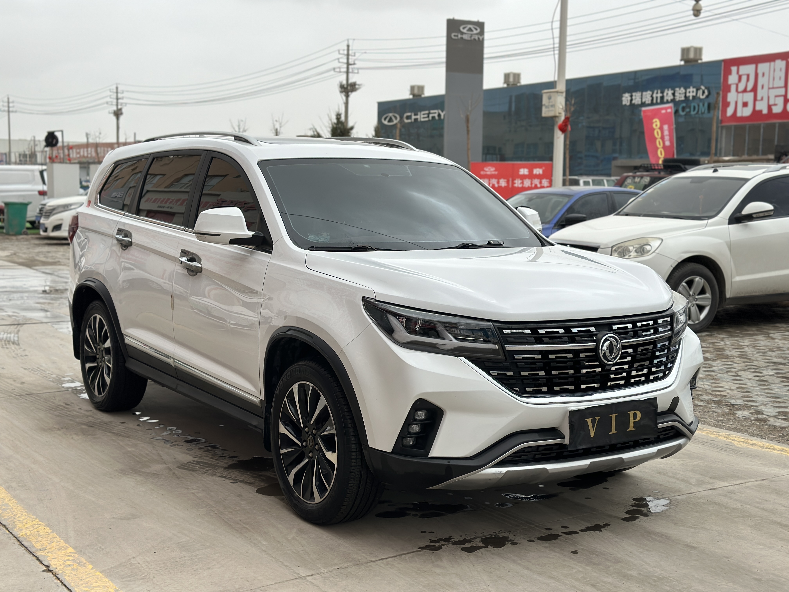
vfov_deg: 30.3
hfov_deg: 39.7
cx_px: 394
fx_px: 1094
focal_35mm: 48
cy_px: 296
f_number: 1.78
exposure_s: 1/2358
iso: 80
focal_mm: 6.86
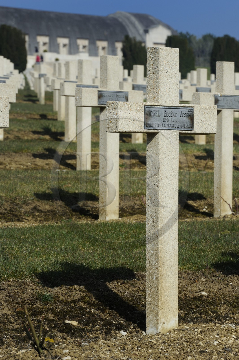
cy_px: 180
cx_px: 120
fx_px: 1995
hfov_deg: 6.9
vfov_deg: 10.3
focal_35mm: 200
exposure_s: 1/200
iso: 200
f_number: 18
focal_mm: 200
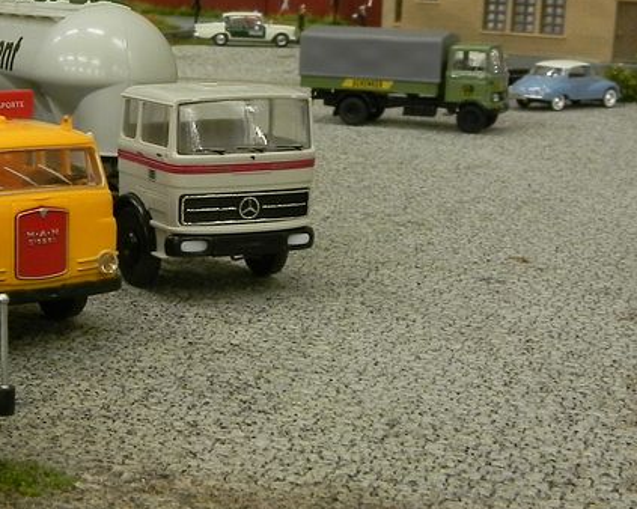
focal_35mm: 78
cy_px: 208
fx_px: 1470
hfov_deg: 23.4
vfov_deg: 19.6
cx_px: -12
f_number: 7.1
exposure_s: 1/1.9
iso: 160
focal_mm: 5.9
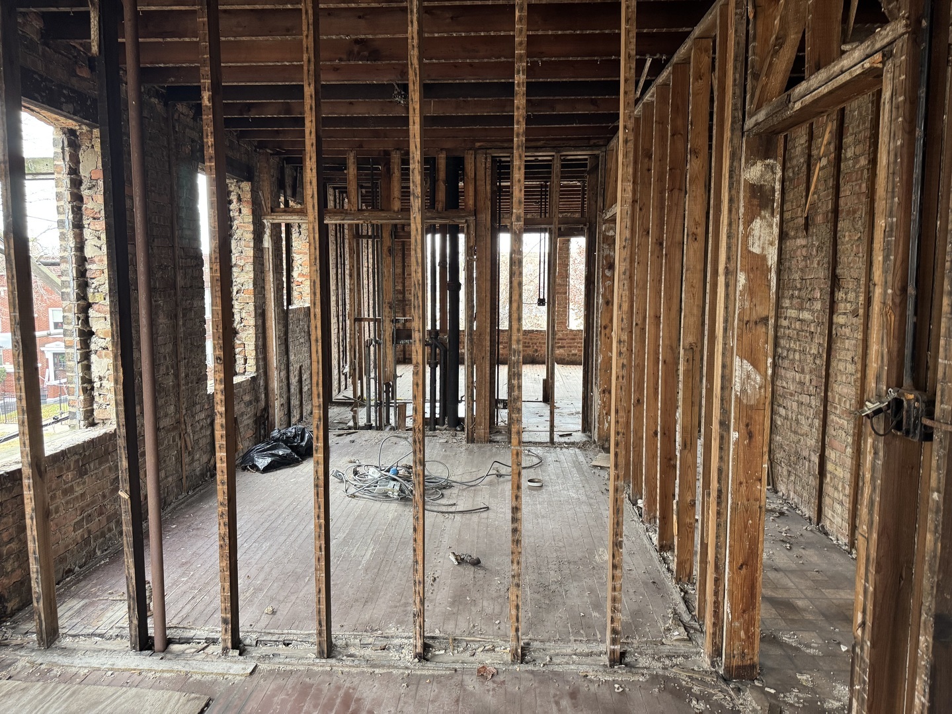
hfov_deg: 71.6
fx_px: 660
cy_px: 357
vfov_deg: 56.8
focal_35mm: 24
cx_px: 476
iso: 250
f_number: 1.78
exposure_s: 1/60
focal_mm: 6.76
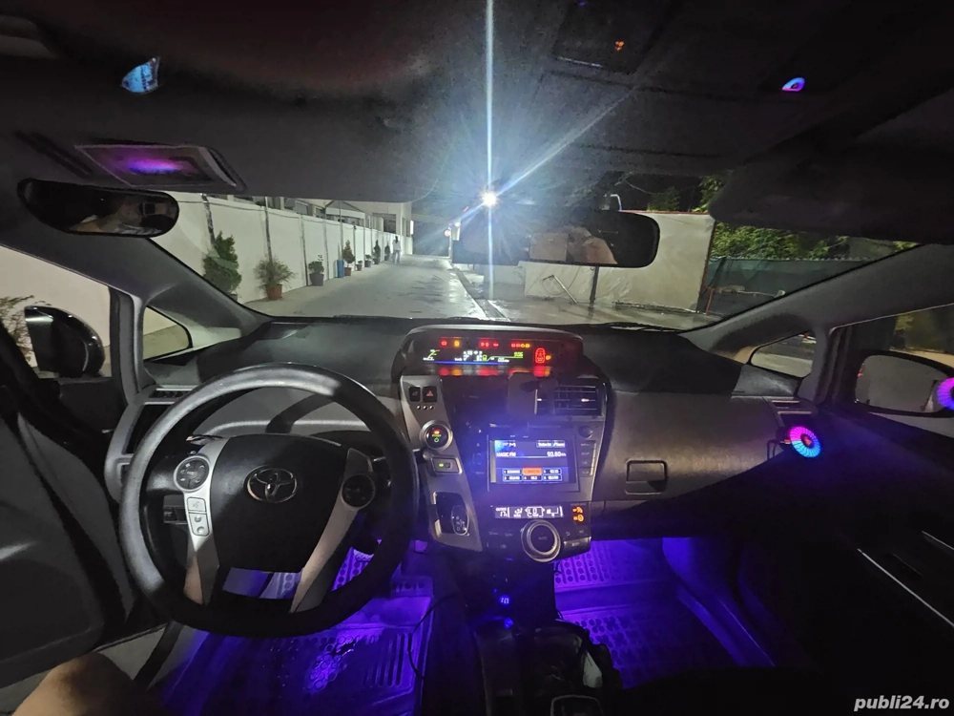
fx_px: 358
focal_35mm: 13
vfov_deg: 89.9
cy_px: 358
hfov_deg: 106.2
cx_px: 477
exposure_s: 1/25
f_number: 2.2
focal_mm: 1.7
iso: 1250
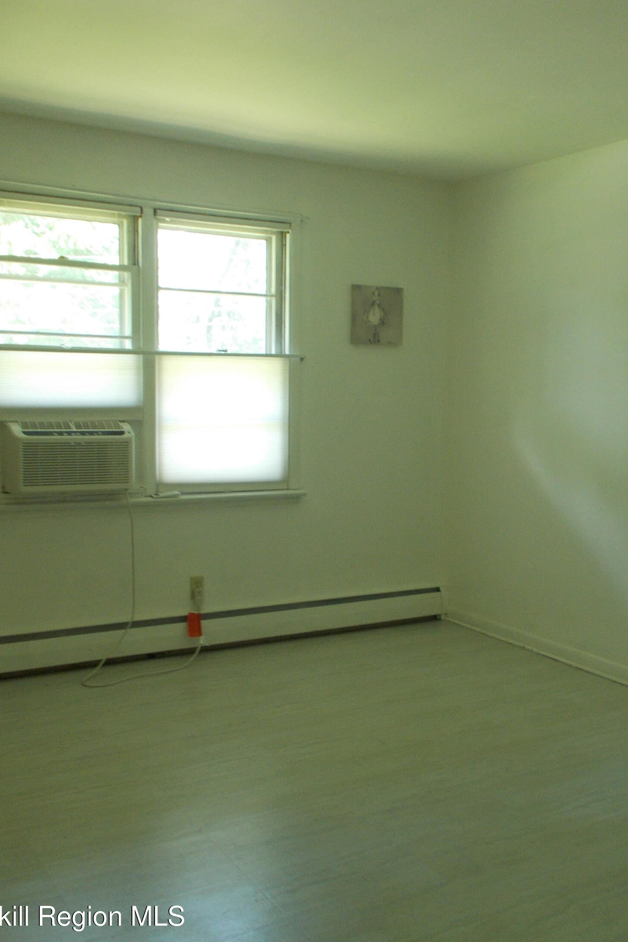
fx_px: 968
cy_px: 477
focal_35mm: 37
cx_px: 405
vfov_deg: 51.9
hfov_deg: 35.7
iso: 160
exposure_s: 1/25
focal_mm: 4.6
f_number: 3.2
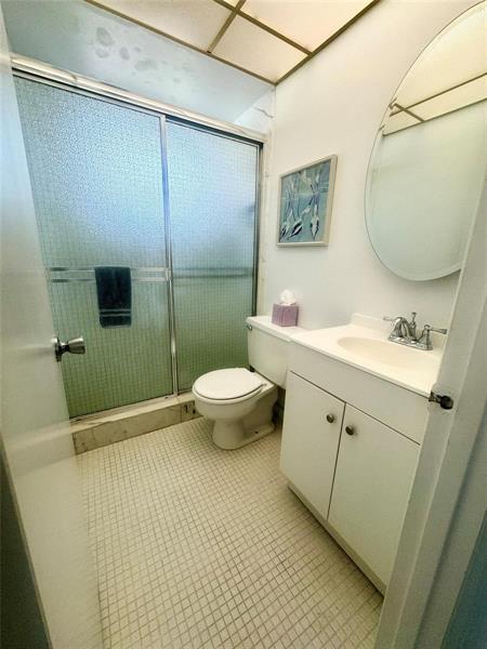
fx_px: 263
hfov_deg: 85.7
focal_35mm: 14
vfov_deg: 102.1
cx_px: 244
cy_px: 324
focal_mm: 2.22
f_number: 2.2
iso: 125
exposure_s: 1/120
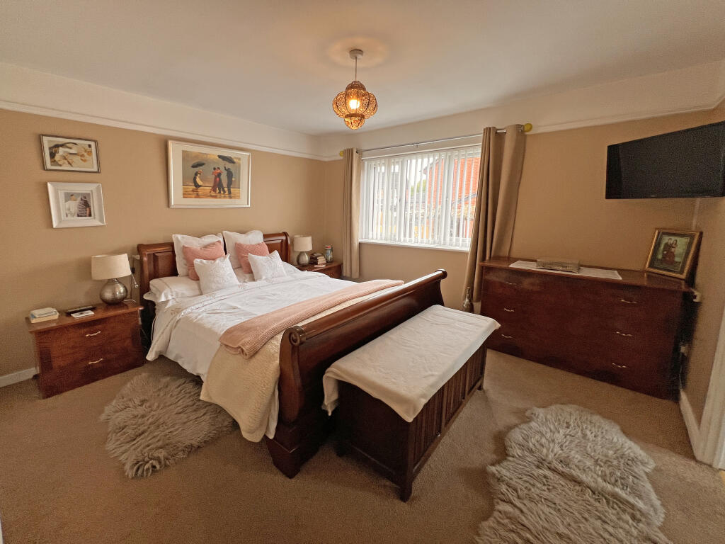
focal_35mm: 13
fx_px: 272
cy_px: 272
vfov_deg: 89.9
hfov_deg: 106.2
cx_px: 362
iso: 125
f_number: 1.8
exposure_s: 1/99
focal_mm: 1.57
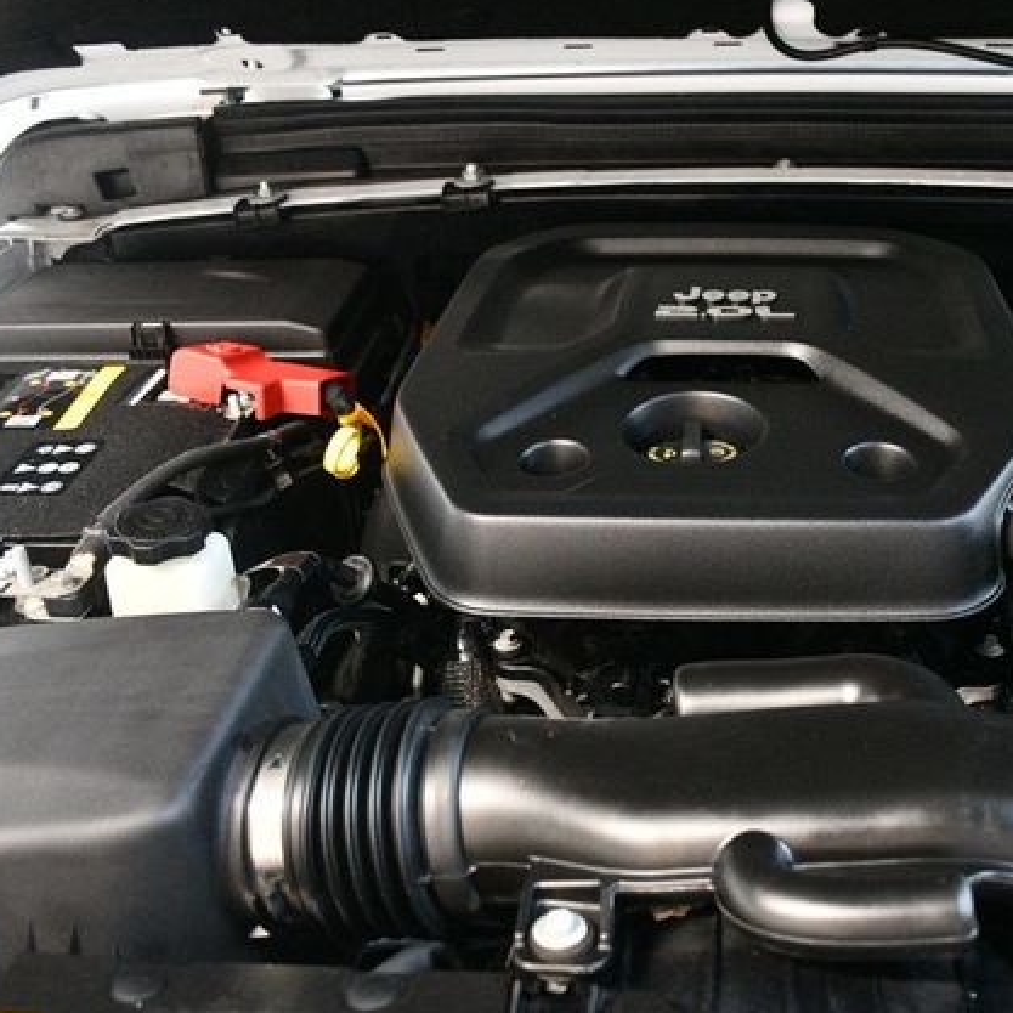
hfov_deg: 38.5
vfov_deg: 39.2
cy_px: 500
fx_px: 1424
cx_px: 712
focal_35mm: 43
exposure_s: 1/60
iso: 6400
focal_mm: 22
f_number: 3.5
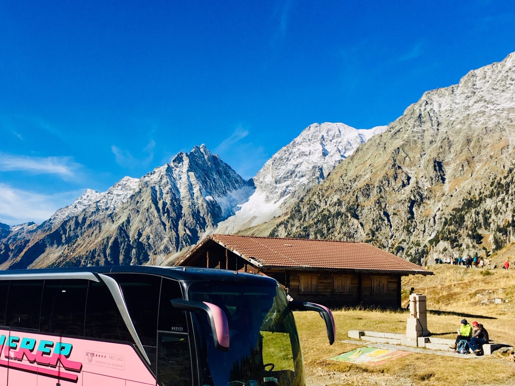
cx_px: 174
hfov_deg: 46.1
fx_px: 595
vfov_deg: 35.6
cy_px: 255
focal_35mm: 40
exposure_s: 1/1451
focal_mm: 4.15
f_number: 2.2
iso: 25
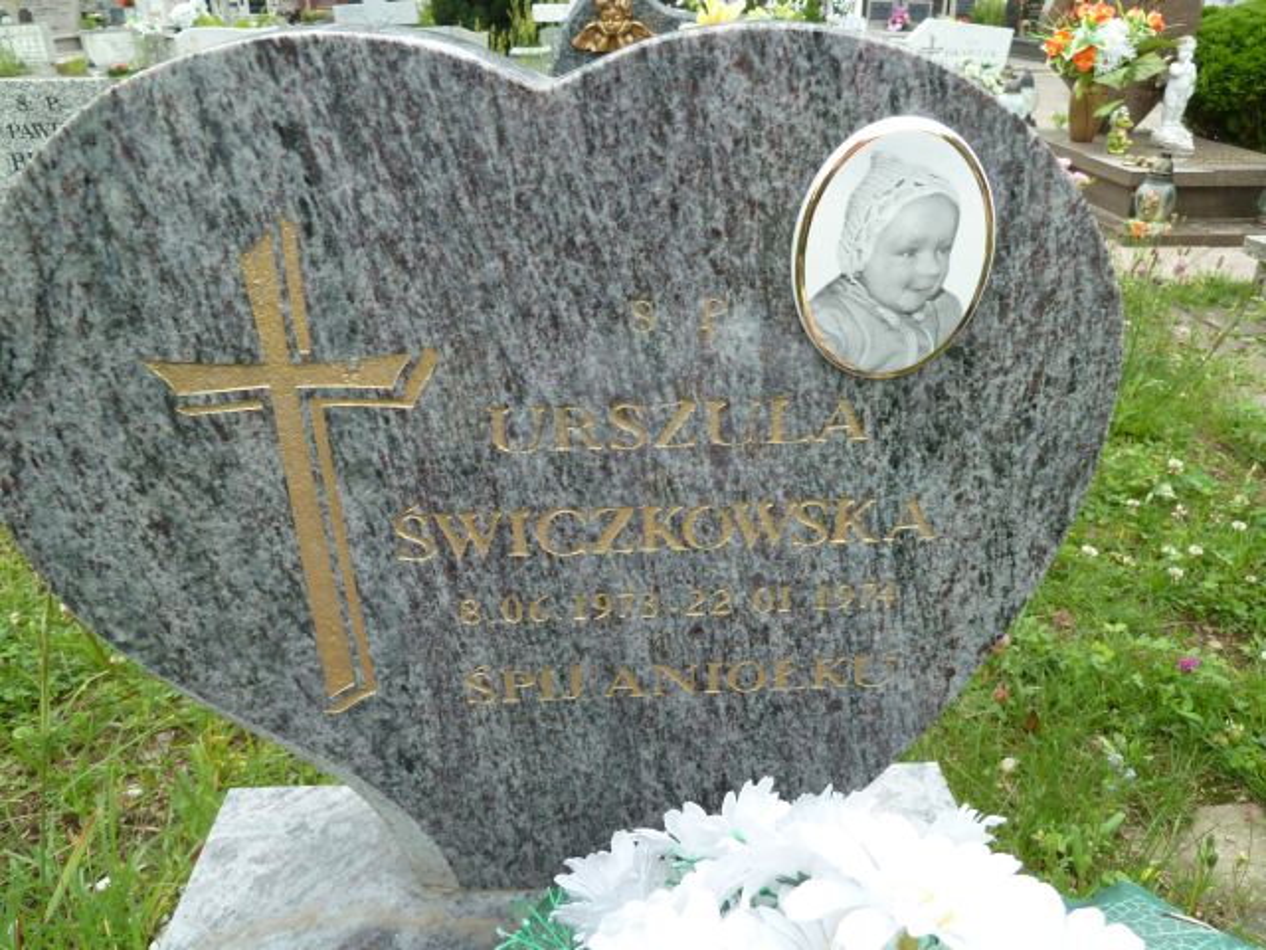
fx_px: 914
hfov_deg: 69.4
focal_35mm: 25
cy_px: 475
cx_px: 633
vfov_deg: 54.9
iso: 80
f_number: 3.3
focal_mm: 4.1
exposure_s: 1/50
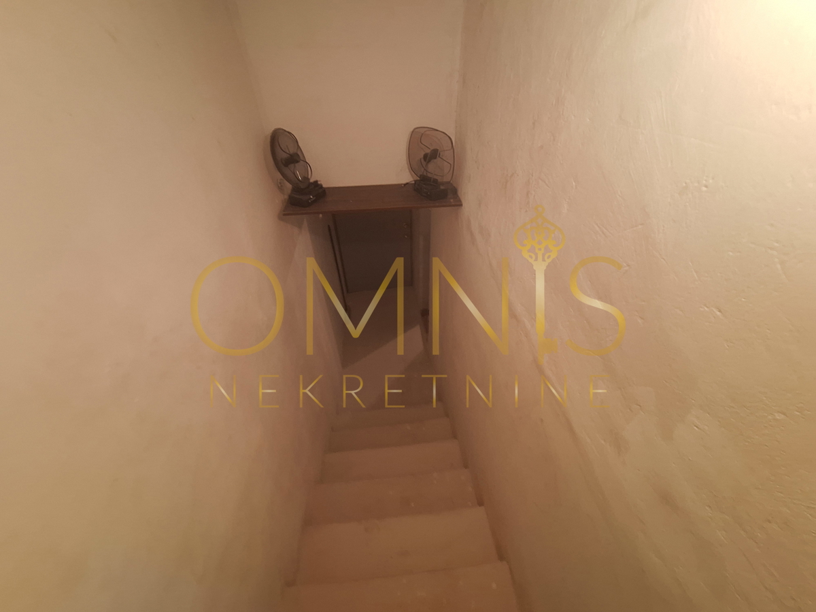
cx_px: 408
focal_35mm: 13
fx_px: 306
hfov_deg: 106.2
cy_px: 306
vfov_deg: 89.9
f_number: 2.2
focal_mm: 1.74
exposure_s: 1/25
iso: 160
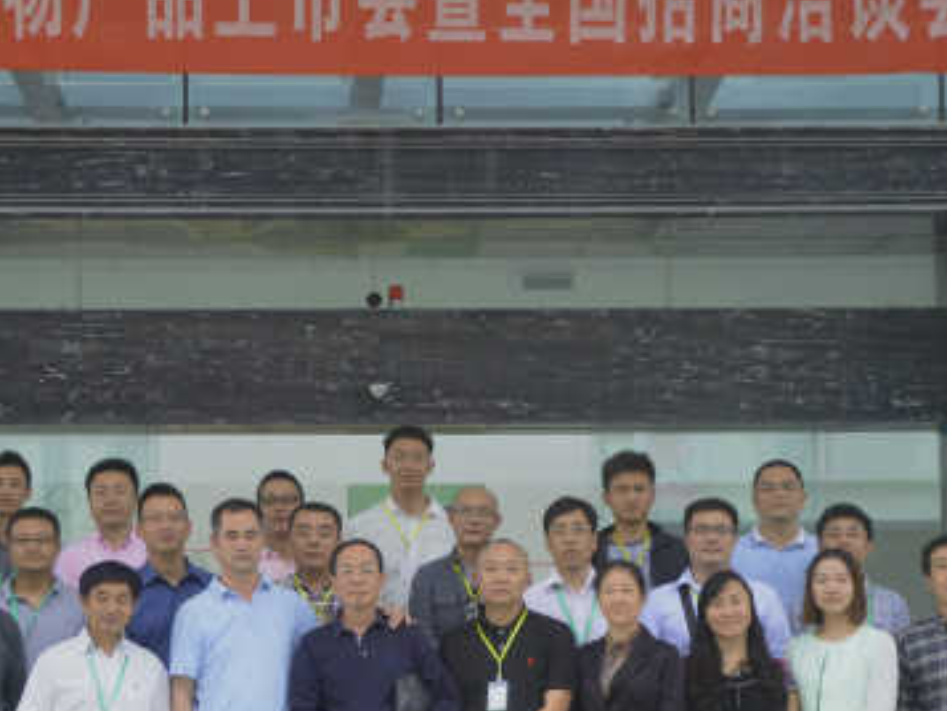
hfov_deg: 24.6
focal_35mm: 79
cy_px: 489
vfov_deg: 18.6
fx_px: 2162
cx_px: 351
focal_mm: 28
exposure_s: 1/25
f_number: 4
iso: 200
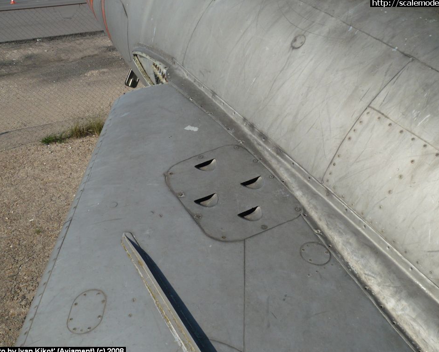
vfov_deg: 40.1
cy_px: 177
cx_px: 220
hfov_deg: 49.1
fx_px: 481
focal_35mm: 37
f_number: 8
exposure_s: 1/250
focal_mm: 5.8
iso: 100
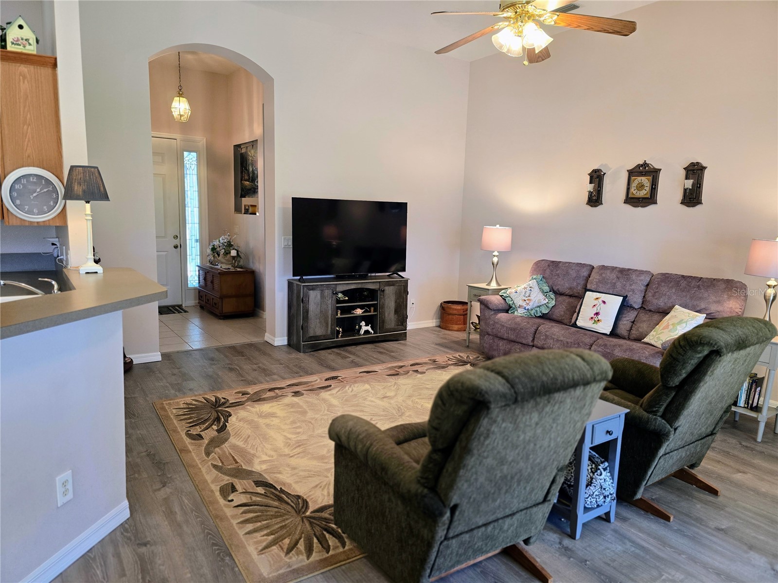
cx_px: 389
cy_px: 292
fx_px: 517
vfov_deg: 58.9
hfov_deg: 73.9
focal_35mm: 23
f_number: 1.7
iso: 250
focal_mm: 6.3
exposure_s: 1/120
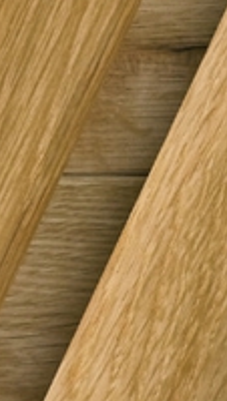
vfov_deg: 27.1
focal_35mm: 78
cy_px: 227
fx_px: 832
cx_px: 203
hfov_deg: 15.4
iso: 800
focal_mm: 14
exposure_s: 1/60
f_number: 3.5
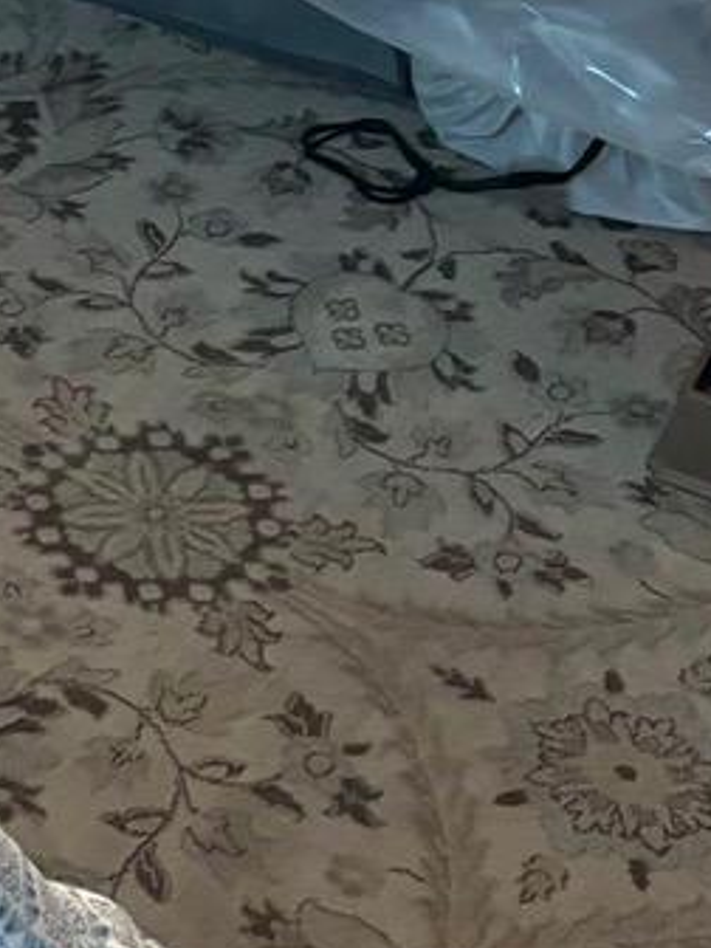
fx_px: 3259
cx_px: 113
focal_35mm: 119
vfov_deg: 14.6
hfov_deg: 12.4
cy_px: -731
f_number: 1.6
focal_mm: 5.96
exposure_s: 1/60
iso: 200
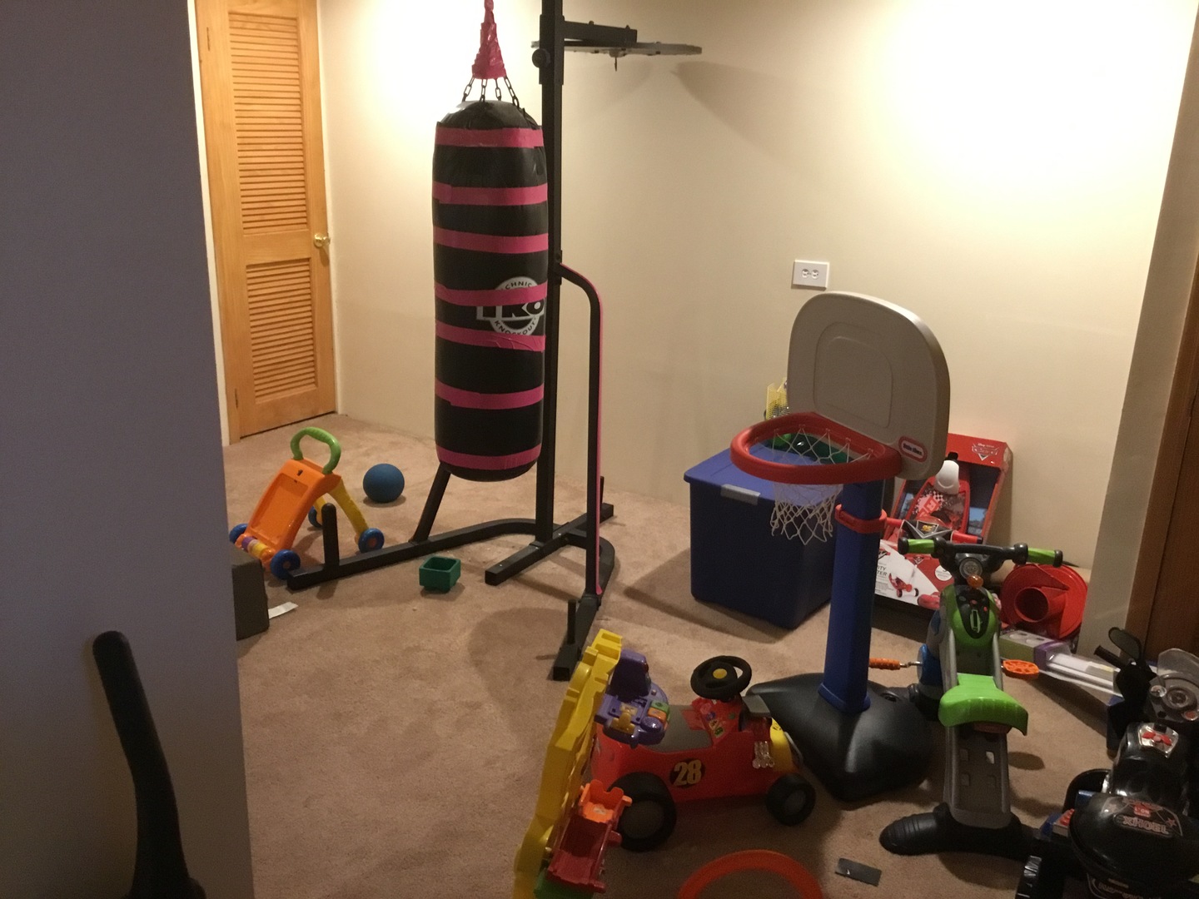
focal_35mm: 31
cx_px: 600
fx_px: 1074
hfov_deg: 58.4
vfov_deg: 45.4
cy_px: 450
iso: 200
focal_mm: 3.3
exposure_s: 1/15
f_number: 2.4
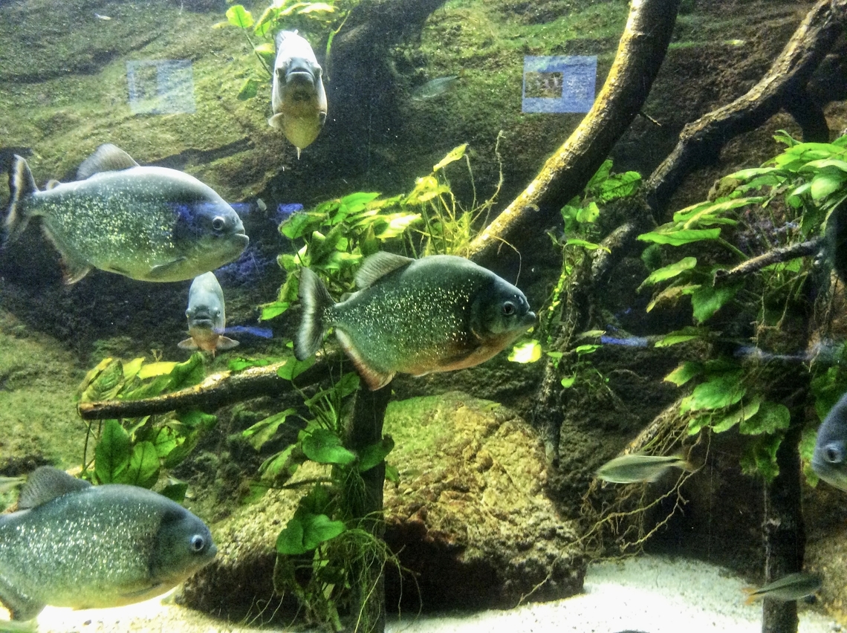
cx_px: 424
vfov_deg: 42.9
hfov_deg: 55.4
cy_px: 316
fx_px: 806
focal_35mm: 33
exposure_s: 1/24
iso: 250
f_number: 2.4
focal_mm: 3.3
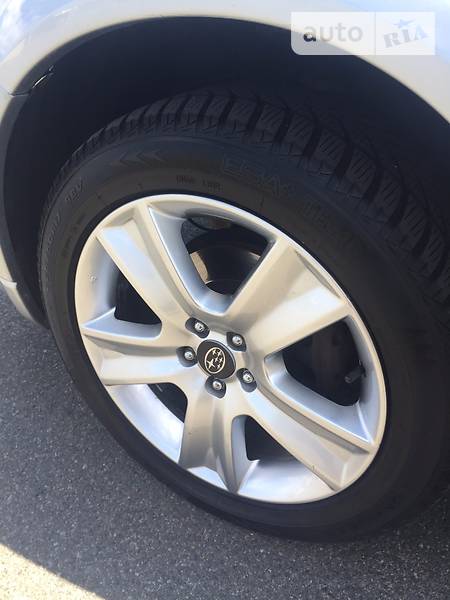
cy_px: 300
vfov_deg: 61.7
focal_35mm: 29
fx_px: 503
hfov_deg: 48.2
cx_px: 225
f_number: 2.2
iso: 32
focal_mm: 4.2
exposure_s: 1/421
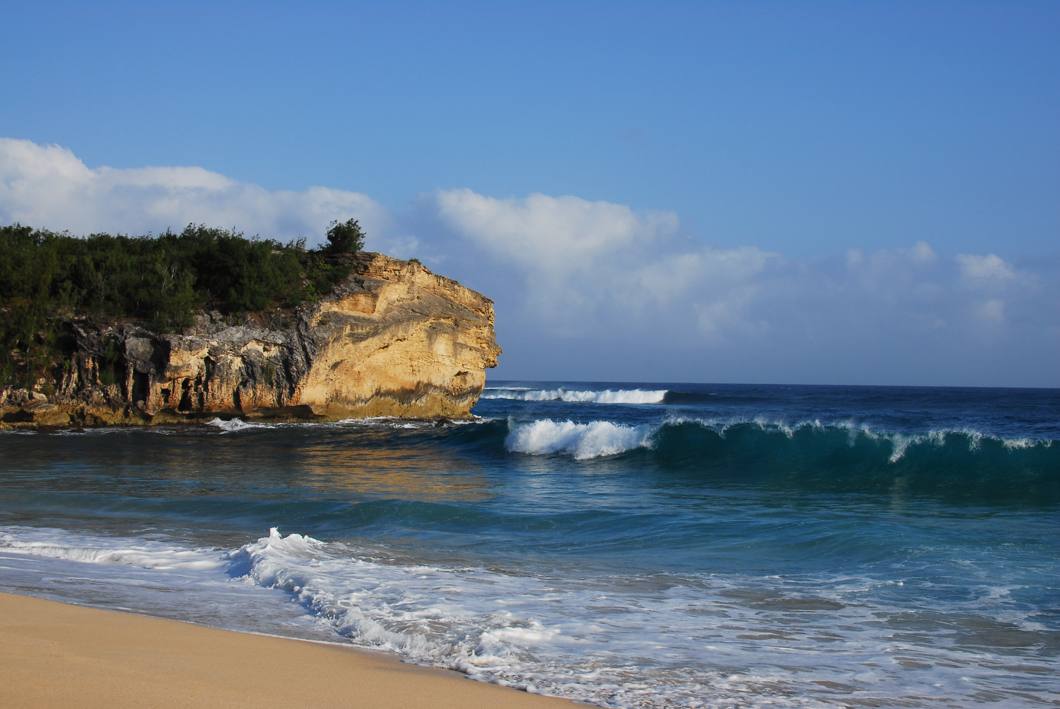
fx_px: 1548
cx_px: 530
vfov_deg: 25.8
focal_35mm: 52
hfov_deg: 37.8
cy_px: 354
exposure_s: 1/400
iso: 200
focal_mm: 35
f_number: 10
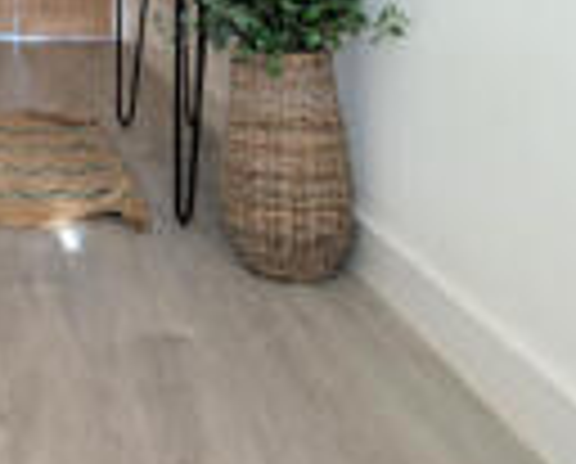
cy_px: -43
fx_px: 906
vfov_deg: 26.5
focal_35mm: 53
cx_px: -14
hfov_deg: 32.2
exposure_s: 1/31.8
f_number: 1.95
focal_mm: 2.23
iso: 38
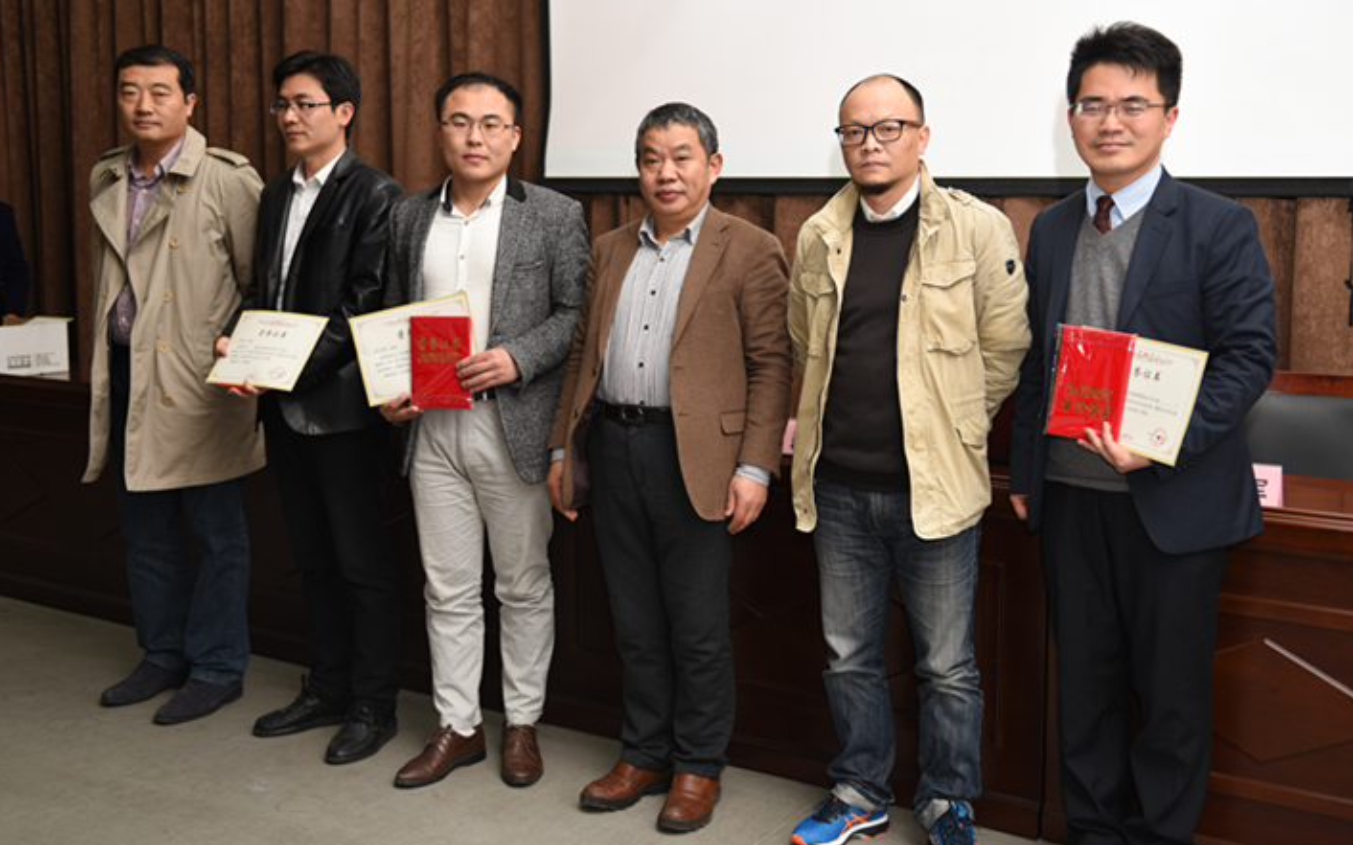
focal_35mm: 39
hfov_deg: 50.4
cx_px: 676
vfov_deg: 32.8
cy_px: 439
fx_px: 1438
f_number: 2.8
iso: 200
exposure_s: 1/160
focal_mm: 38
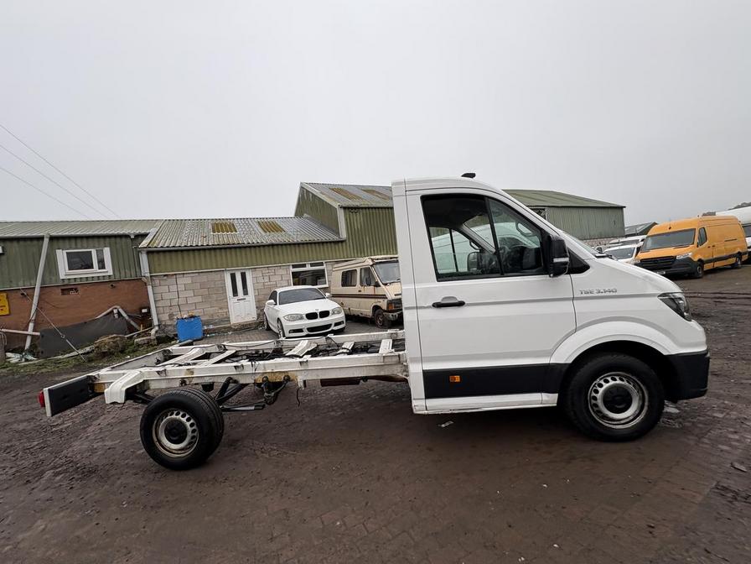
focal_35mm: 14
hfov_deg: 102.1
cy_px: 282
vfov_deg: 85.7
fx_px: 304
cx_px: 376
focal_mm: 2.22
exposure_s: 1/172
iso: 40
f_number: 2.2
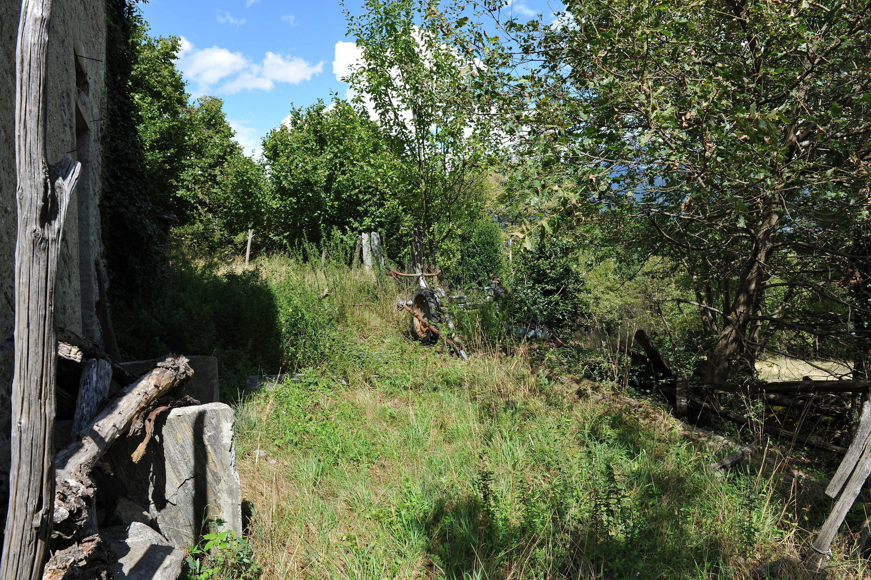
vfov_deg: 53.1
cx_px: 436
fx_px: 580
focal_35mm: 24
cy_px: 290
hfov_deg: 73.8
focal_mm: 24
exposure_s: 1/250
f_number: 9
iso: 200
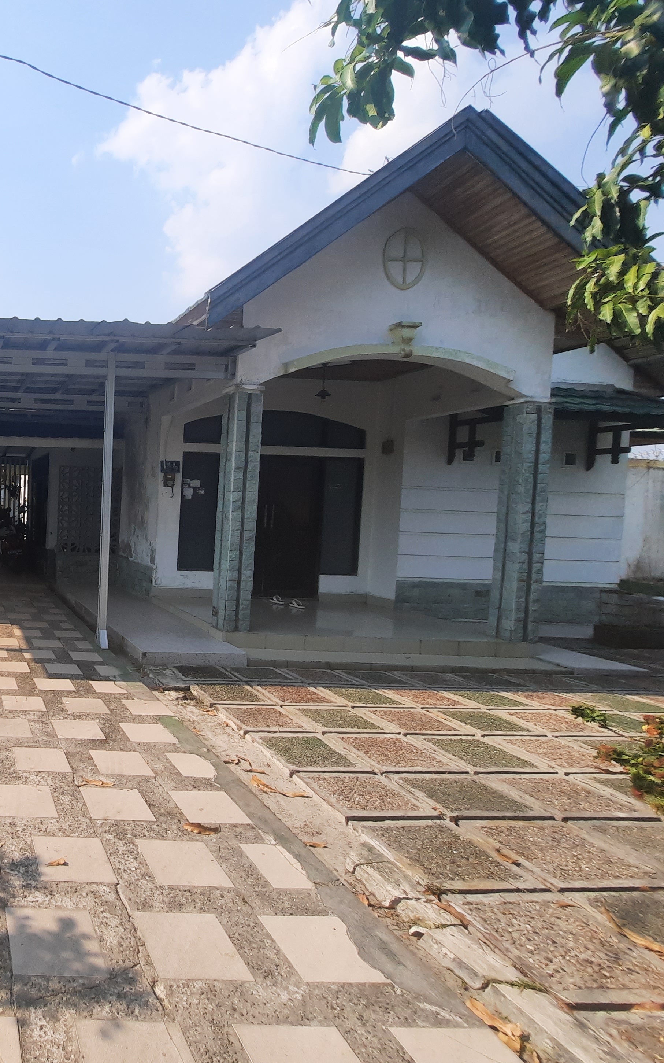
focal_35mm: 19
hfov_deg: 47.6
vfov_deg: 88.0
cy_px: 518
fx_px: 550
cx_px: -44
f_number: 2.2
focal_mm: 1.74
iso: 40
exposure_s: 1/1117
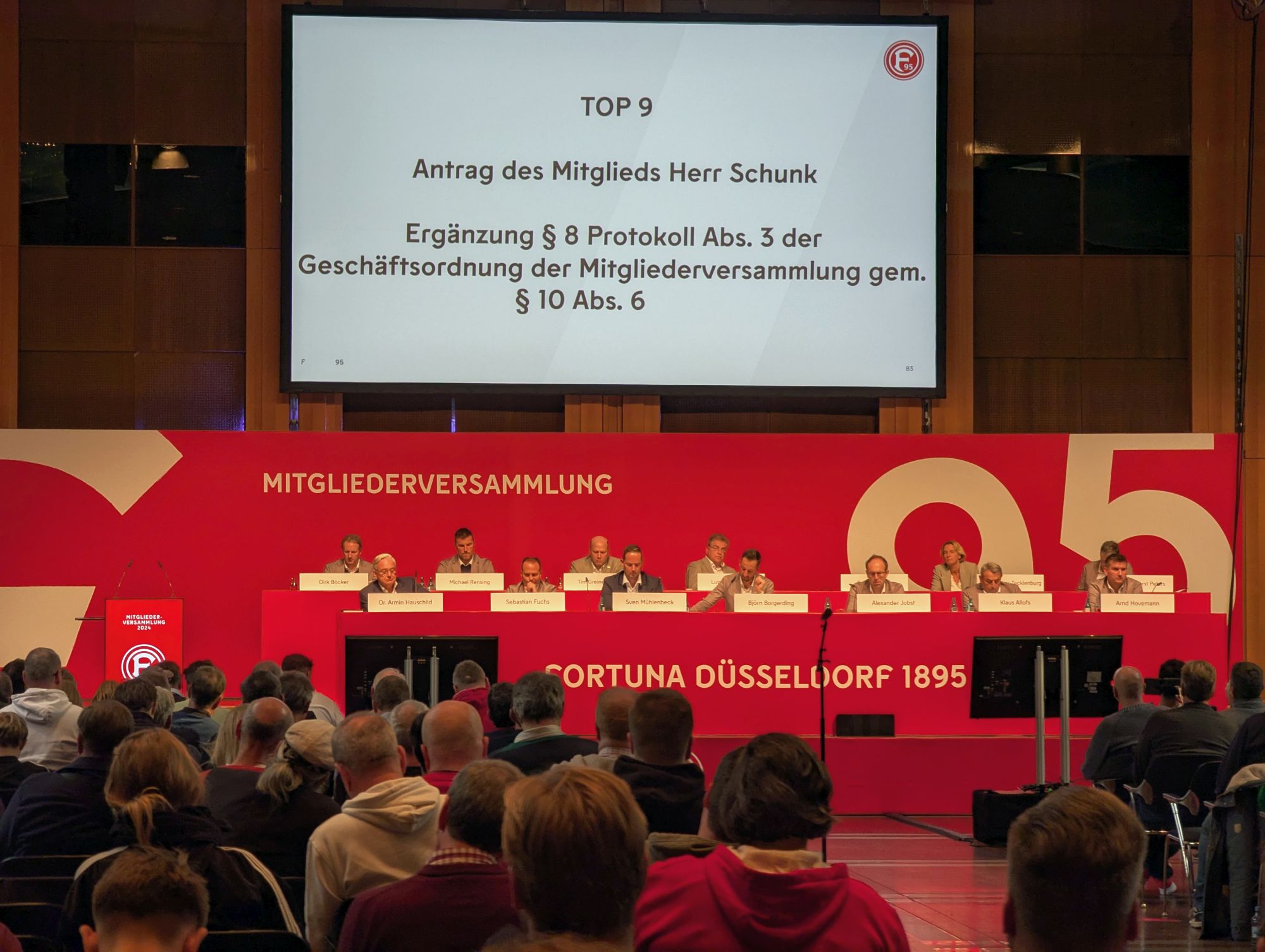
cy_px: 476
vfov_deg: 14.0
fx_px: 3879
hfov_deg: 18.5
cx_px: 632
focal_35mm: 106
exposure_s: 1/50
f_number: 3.5
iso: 101
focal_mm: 19
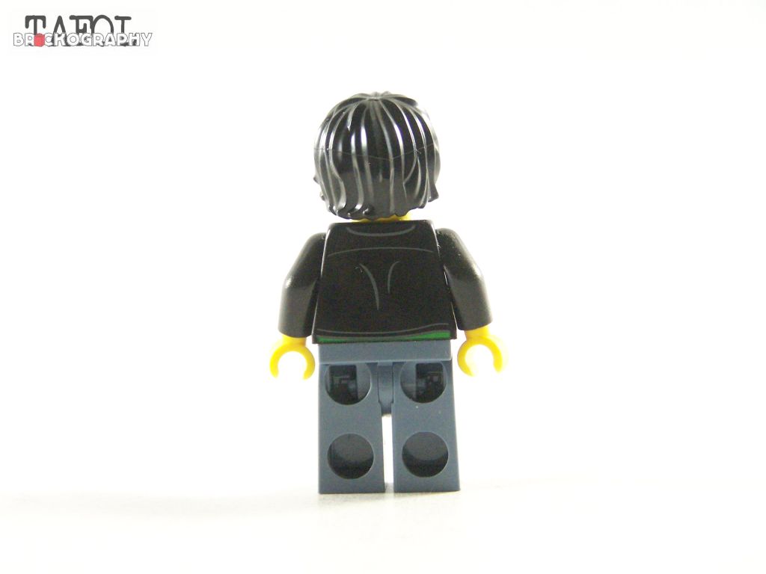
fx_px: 2323
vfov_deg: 14.1
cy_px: 287
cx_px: 383
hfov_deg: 18.7
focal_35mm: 105
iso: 400
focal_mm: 17.5
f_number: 3.2
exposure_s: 1/45
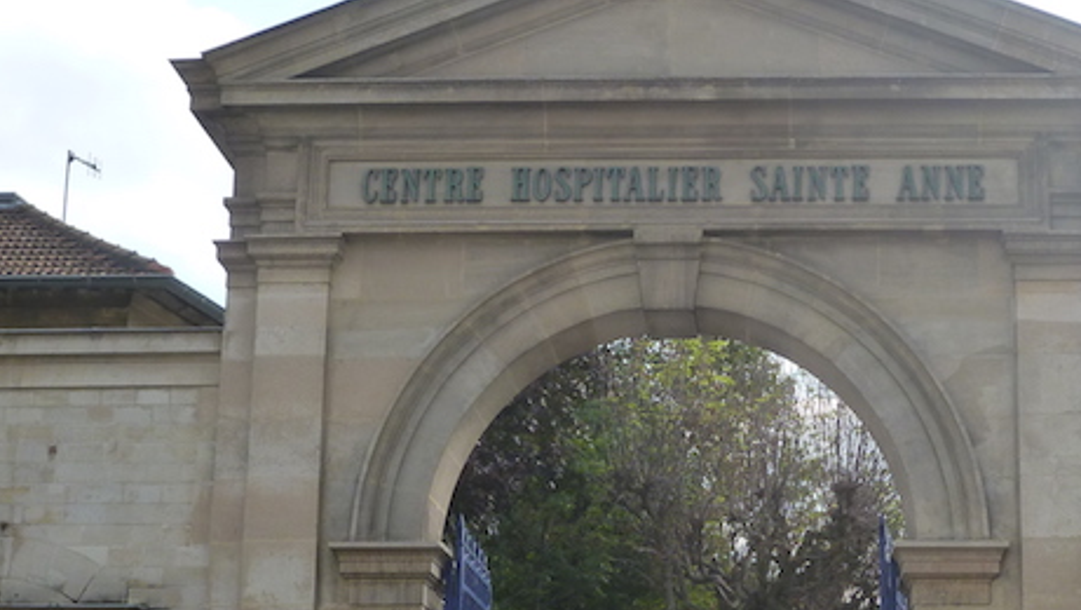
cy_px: 514
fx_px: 1950
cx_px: 725
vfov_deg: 17.6
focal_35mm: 68
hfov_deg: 30.7
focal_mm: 6.3
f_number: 4
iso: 125
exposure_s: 1/320
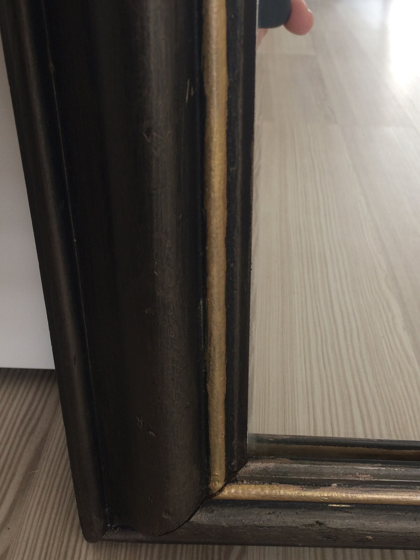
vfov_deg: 43.8
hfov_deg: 33.4
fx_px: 696
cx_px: 269
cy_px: 287
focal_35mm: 43
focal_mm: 4.15
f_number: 2.2
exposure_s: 1/50
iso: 40
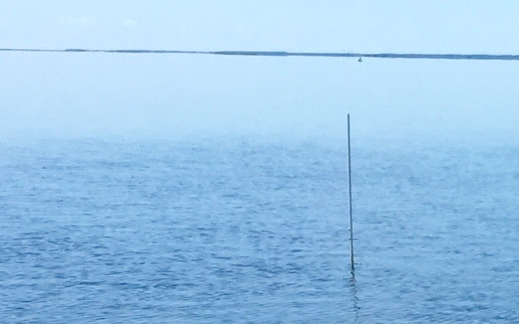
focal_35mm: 130
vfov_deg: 9.7
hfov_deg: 15.1
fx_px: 1838
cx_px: 720
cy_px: 546
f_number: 2.2
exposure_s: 1/1980
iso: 32
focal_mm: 4.15
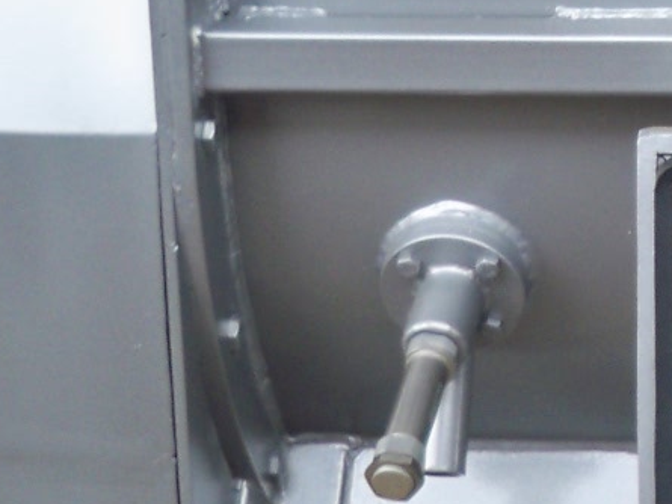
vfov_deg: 9.1
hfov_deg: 11.4
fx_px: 3126
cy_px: -163
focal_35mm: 161
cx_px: 1184
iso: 80
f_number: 3.1
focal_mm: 6.3
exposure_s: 1/60
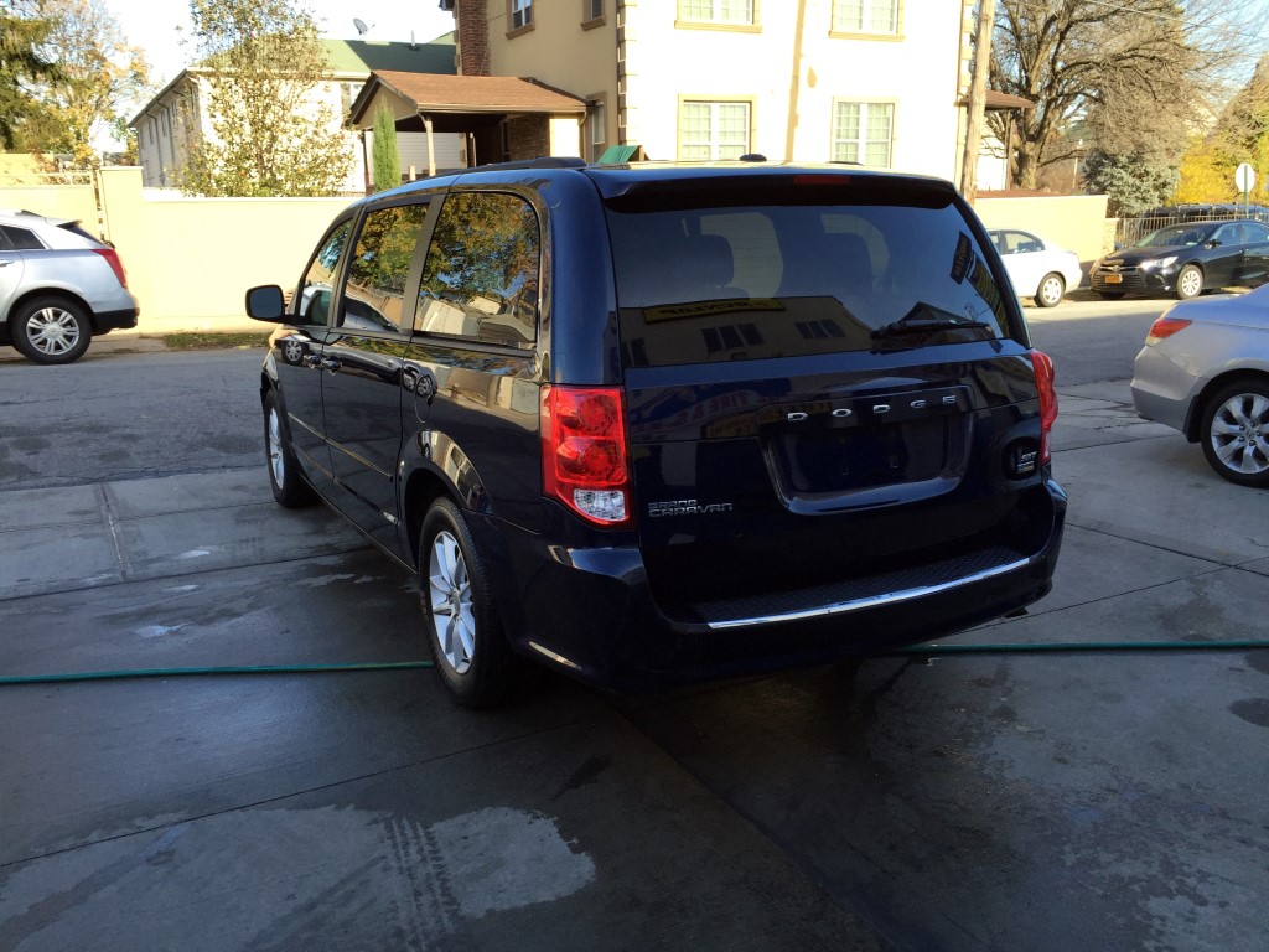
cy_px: 476
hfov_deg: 61.7
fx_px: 1063
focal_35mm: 29
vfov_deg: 48.2
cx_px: 634
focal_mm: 4.15
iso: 32
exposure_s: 1/366
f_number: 2.2
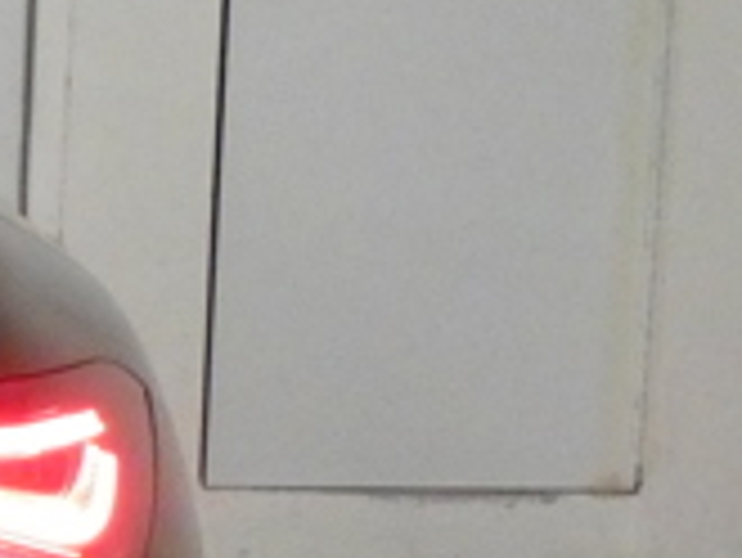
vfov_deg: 6.1
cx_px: -1043
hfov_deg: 7.6
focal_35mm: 242
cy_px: 598
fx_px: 5191
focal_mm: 9
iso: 1600
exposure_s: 1/50
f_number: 3.9
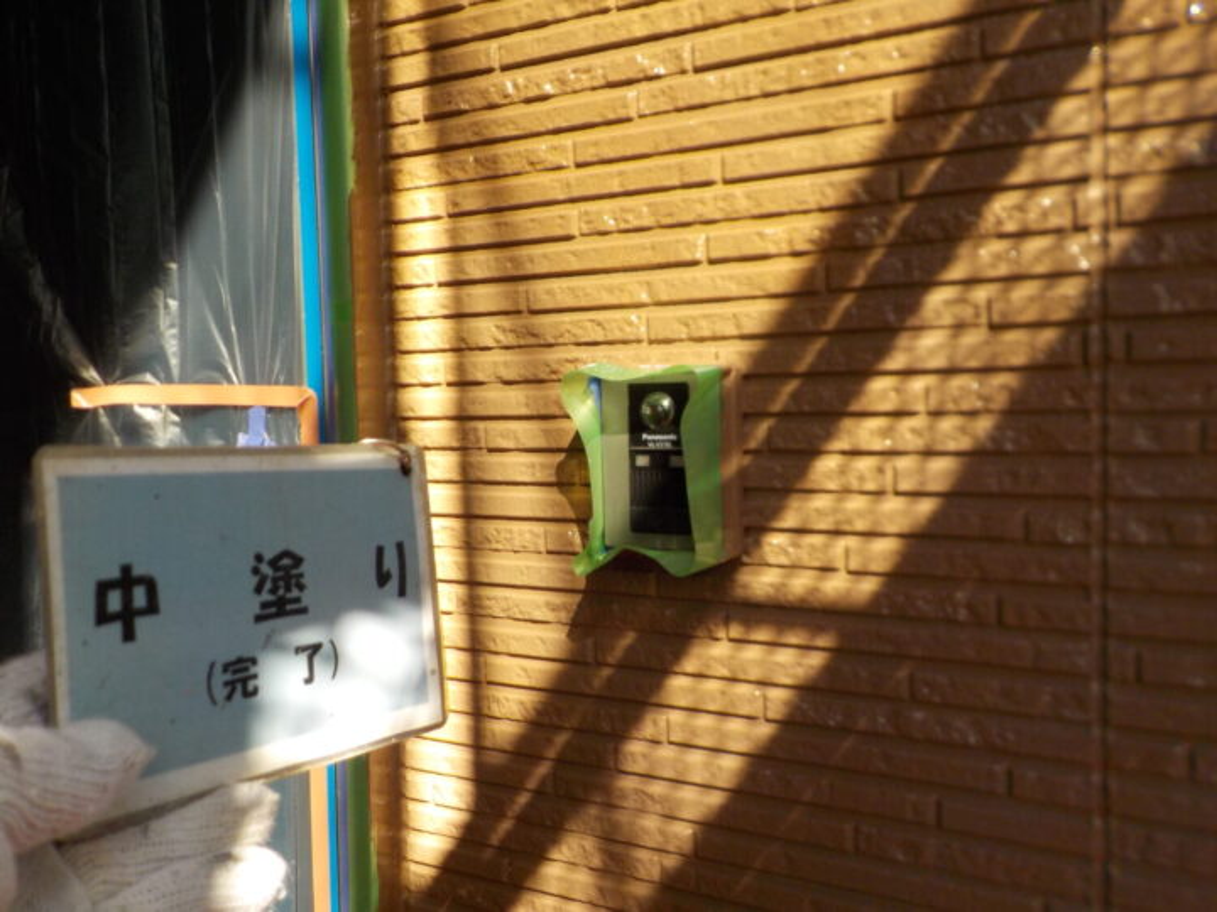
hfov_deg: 60.0
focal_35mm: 30
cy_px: 456
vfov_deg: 46.8
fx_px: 1055
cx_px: 608
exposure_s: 1/200
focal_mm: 4.1
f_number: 3.3
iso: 125
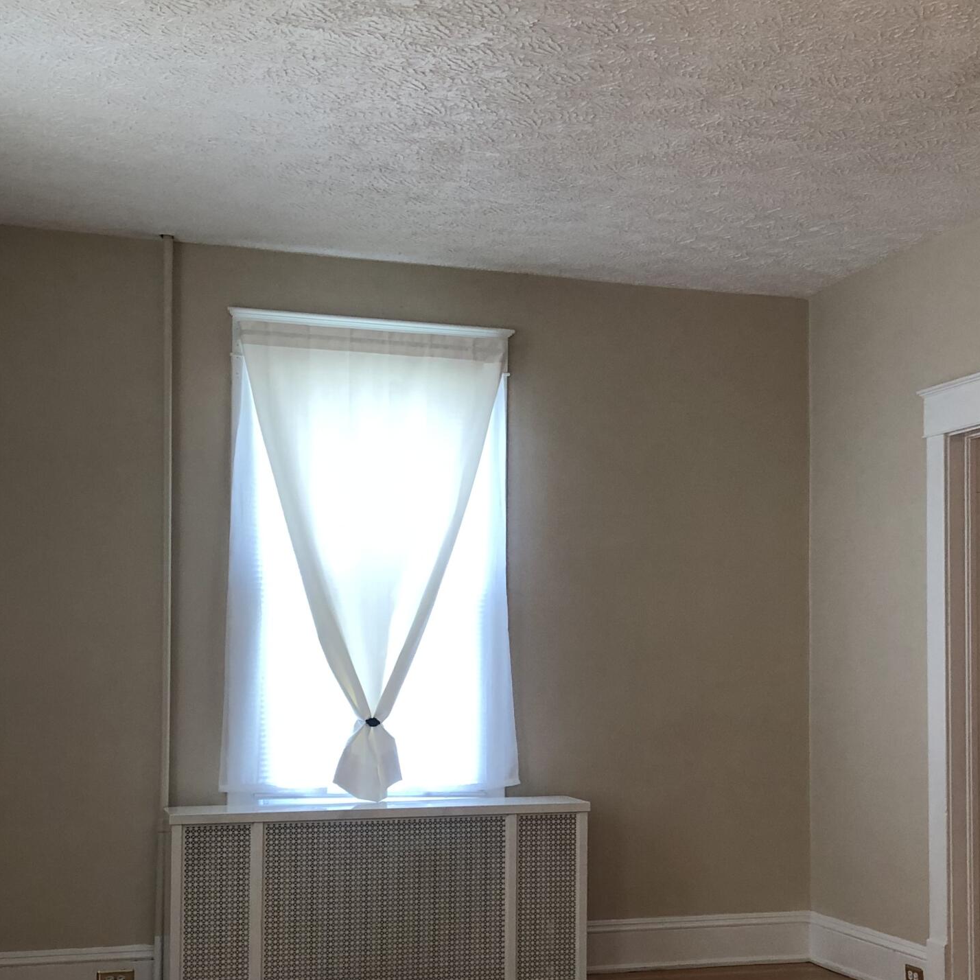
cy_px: 596
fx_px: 1666
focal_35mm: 52
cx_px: 600
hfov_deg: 32.7
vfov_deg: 32.7
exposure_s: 1/30
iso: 40
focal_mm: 3.99
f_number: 1.8
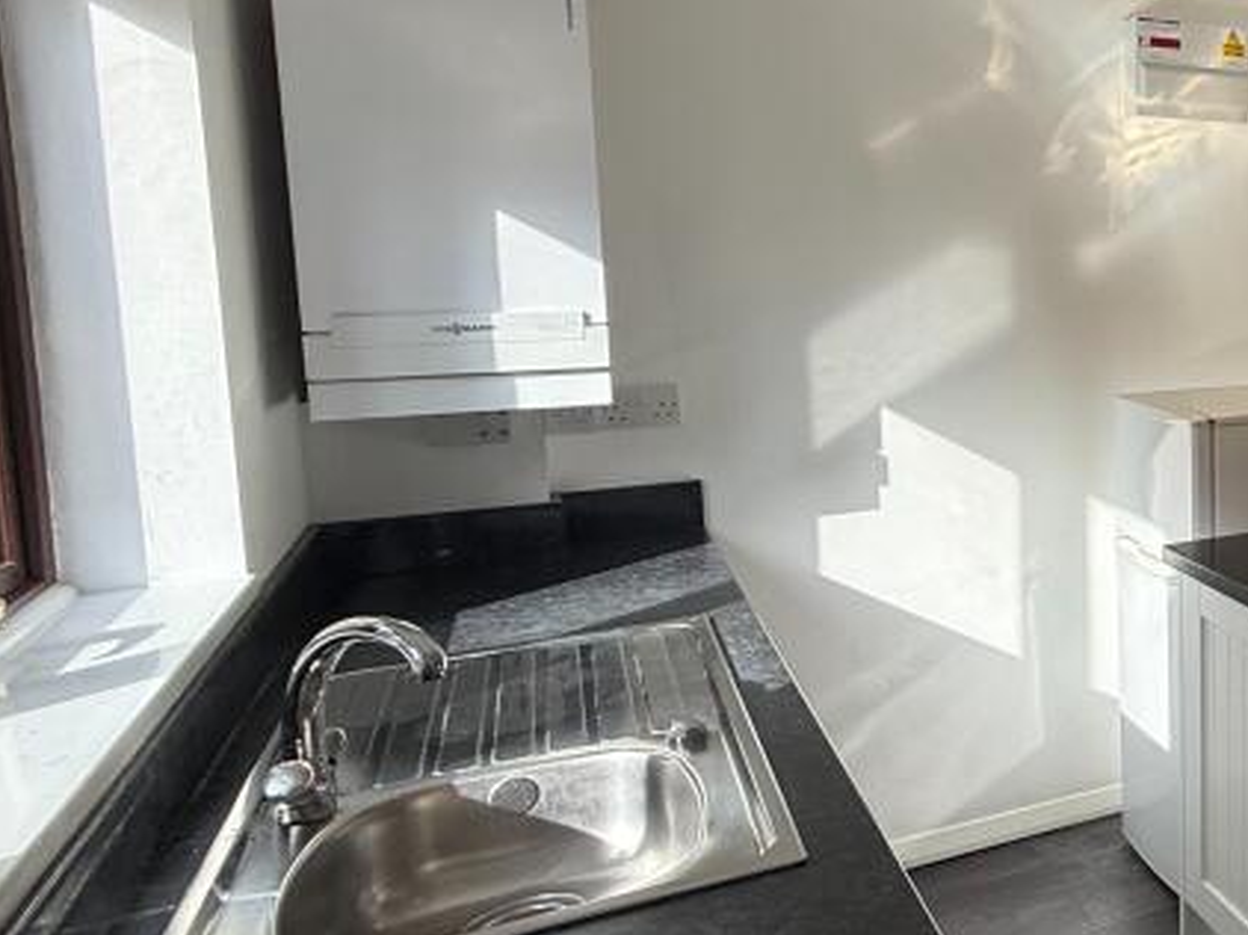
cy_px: 376
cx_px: 1414
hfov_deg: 41.4
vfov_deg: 41.6
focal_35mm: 34
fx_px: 1225
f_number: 2.2
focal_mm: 2.22
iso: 64
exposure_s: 1/286
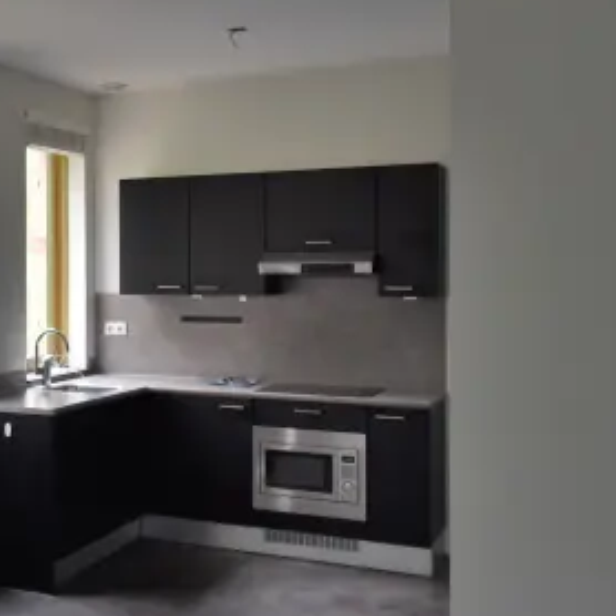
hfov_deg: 30.8
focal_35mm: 50
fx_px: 1007
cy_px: 284
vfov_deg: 34.0
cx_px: -40
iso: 200
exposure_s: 1/15
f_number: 4.5
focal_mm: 10
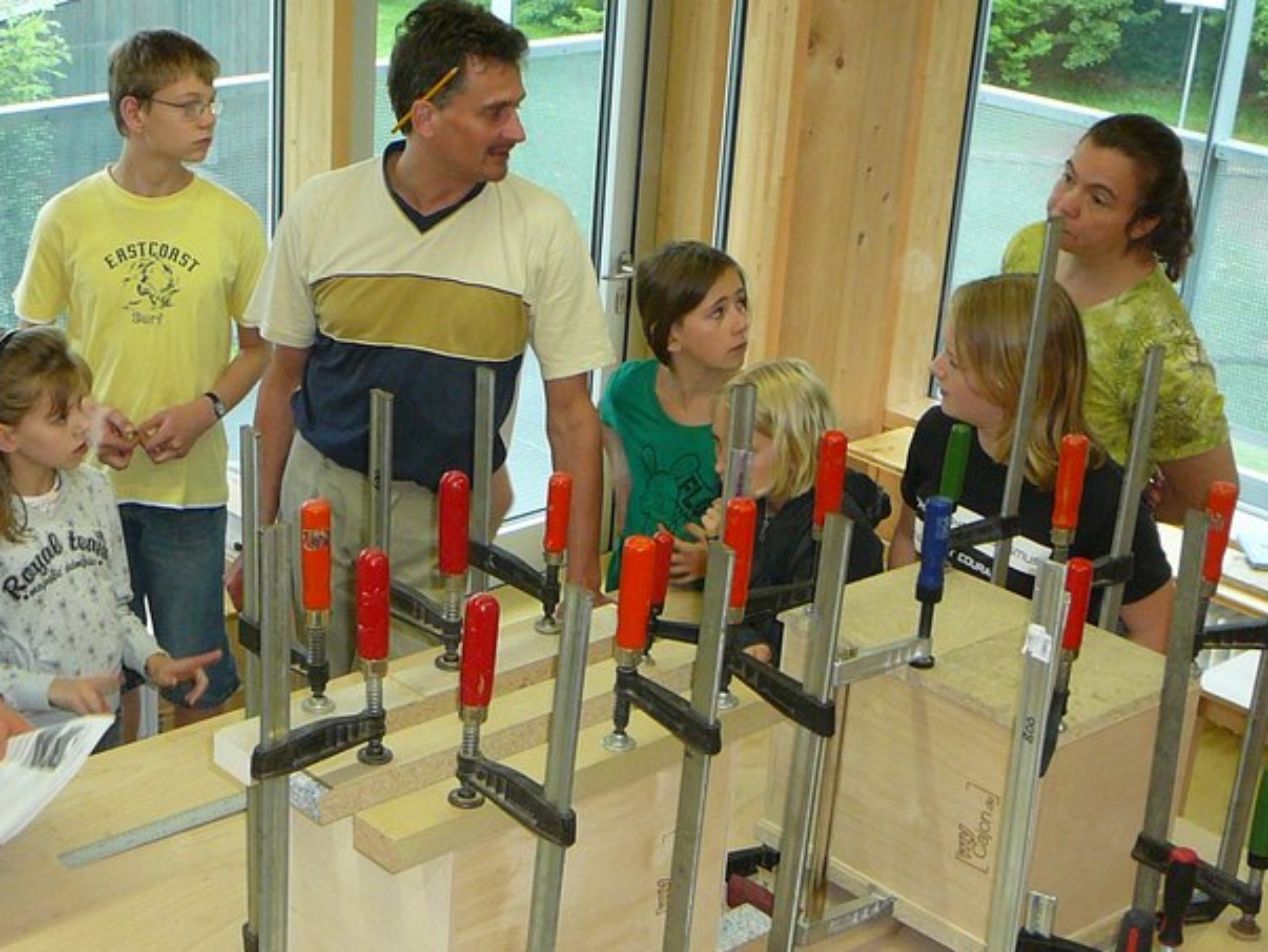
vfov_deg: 25.1
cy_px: 639
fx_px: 2126
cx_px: 395
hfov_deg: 32.9
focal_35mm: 58
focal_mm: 5.2
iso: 160
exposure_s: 1/30
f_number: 2.8
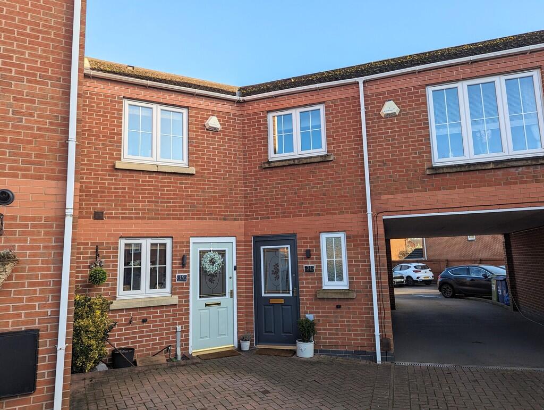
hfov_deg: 71.5
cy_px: 205
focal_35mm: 24
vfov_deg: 56.9
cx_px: 272
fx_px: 378
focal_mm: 6.81
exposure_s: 1/542
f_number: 1.85
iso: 46
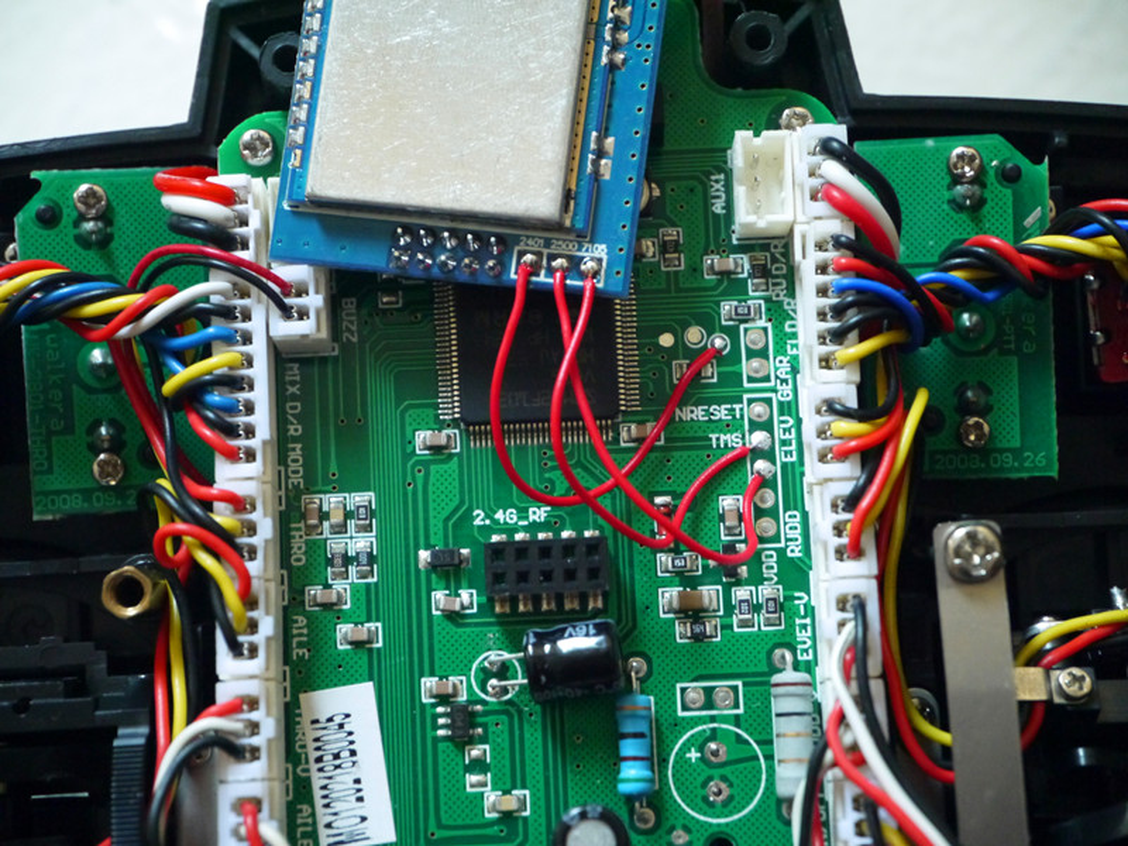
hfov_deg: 23.3
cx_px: 564
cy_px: 423
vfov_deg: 17.6
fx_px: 2737
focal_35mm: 84
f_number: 5.6
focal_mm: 42
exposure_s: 1/30
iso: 1600
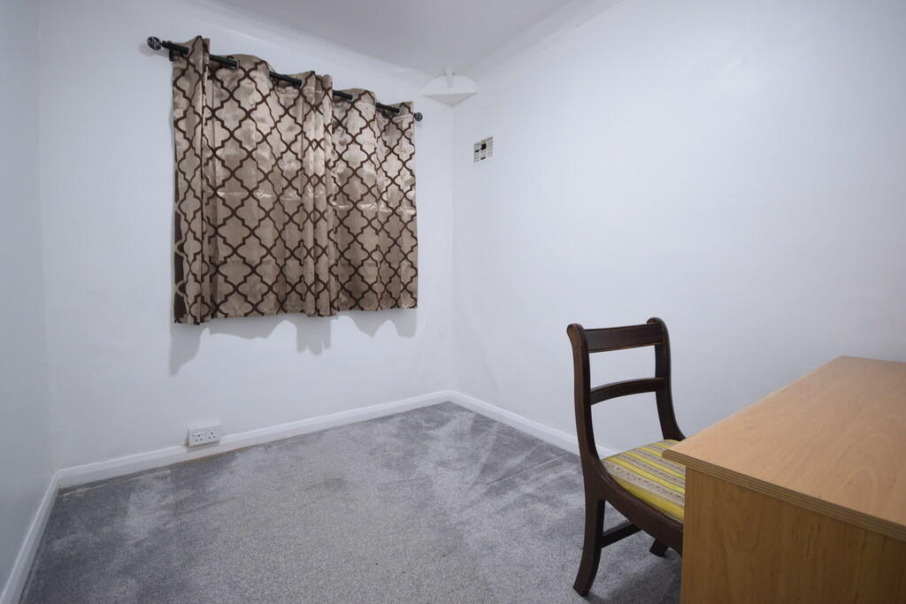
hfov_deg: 100.4
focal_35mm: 15
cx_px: 453
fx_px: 378
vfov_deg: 77.3
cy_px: 302
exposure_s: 1/50
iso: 1250
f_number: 4.5
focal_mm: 10
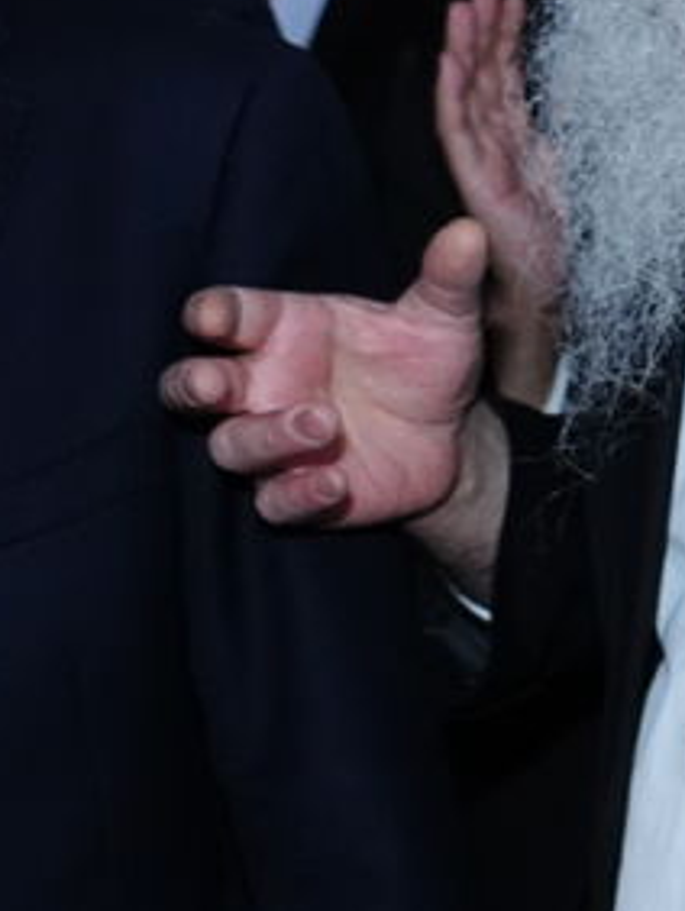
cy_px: 60
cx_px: 2168
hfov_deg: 9.2
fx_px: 3267
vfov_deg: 15.7
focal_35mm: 124
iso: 3200
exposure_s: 1/125
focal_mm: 26
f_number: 5
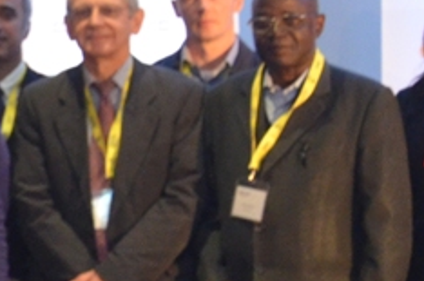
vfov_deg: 6.9
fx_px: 2341
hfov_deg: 9.0
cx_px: -685
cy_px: 93
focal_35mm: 199
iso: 1600
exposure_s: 1/50
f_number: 3.8
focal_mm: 21
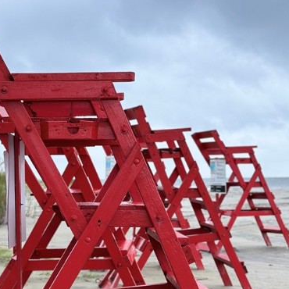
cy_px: 211
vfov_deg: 19.6
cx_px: 127
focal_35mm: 88
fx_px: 831
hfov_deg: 19.7
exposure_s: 1/160
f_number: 1.78
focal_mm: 6.86
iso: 125
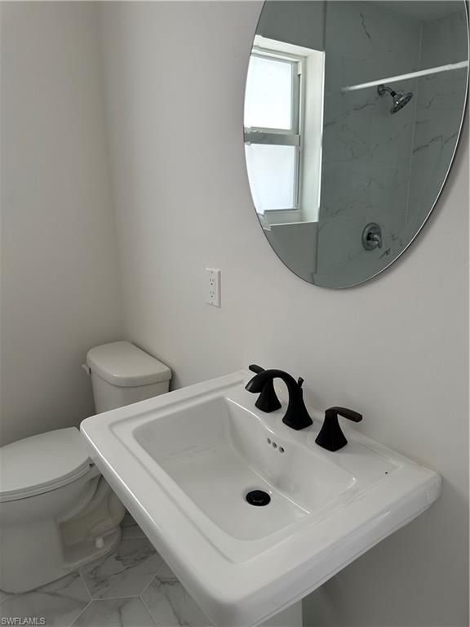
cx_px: 235
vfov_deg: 71.6
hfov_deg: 56.8
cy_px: 314
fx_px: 434
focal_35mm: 24
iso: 125
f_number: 1.78
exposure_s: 1/121
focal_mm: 6.86
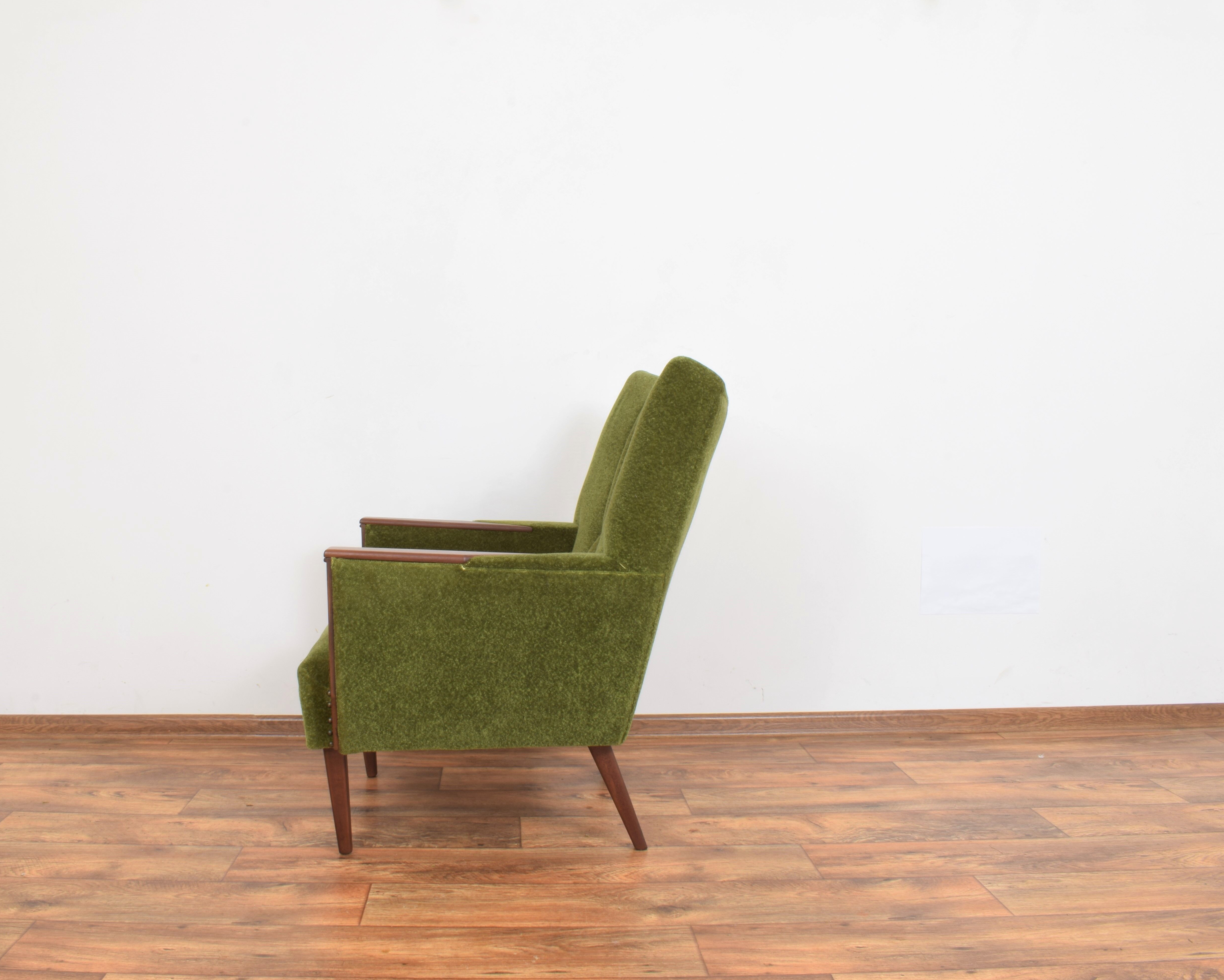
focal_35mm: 31
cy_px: 492
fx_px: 1123
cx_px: 491
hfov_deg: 56.8
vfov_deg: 47.1
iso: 100
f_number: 22
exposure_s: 5
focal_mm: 18
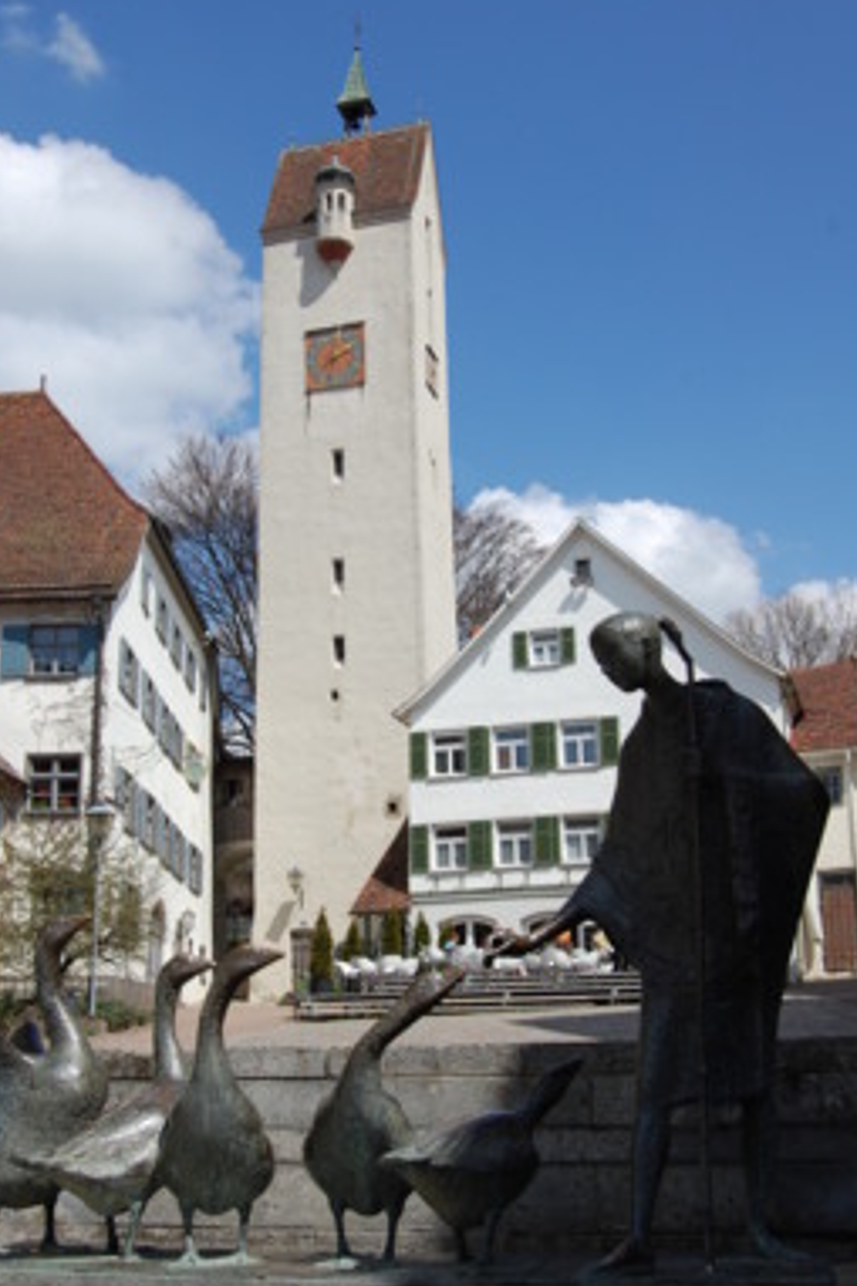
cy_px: 645
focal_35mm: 45
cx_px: 390
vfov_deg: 43.6
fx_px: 1607
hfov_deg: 29.8
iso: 200
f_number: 10
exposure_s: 1/400
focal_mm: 26
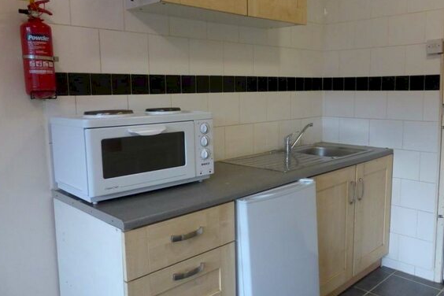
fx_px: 382
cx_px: 255
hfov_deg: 60.0
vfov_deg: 42.3
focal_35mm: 31
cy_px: 138
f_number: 3.3
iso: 400
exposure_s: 1/60
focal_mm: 4.3
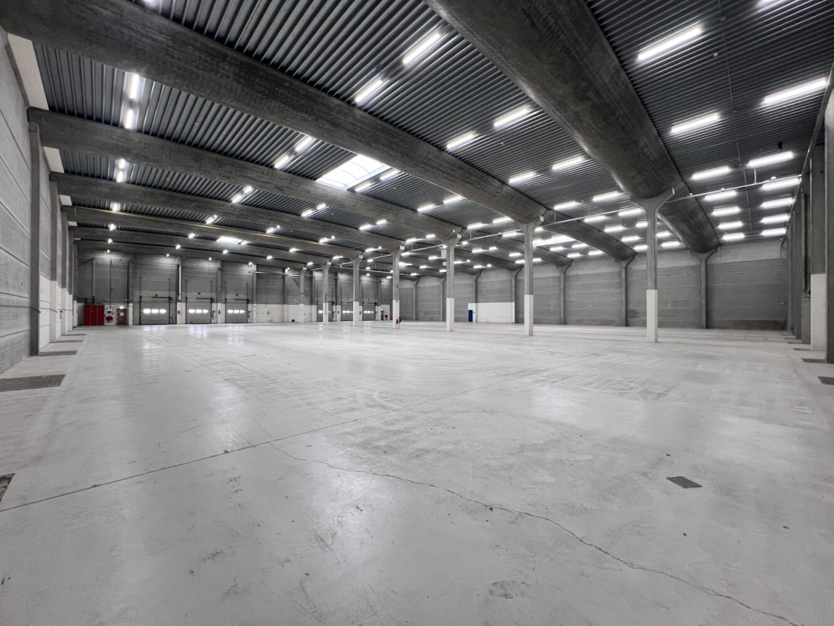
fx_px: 313
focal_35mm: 13
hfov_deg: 106.2
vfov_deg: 89.9
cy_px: 313
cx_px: 417
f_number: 1.8
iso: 200
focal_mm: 1.57
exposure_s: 1/100
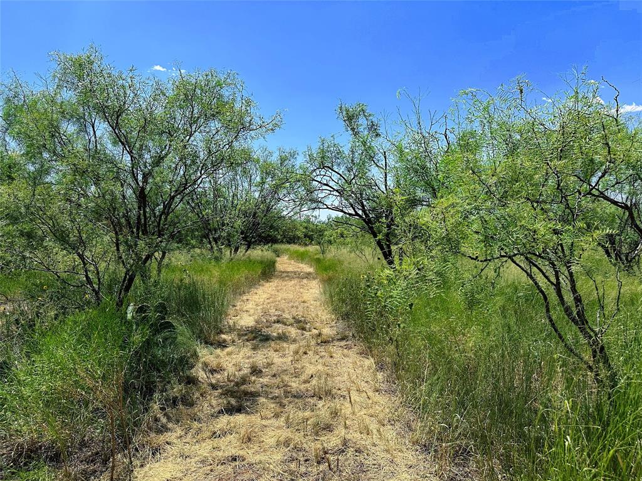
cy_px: 240
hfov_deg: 71.6
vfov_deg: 56.8
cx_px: 321
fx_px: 445
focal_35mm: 24
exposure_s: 1/4762
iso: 80
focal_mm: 6.86
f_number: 1.78
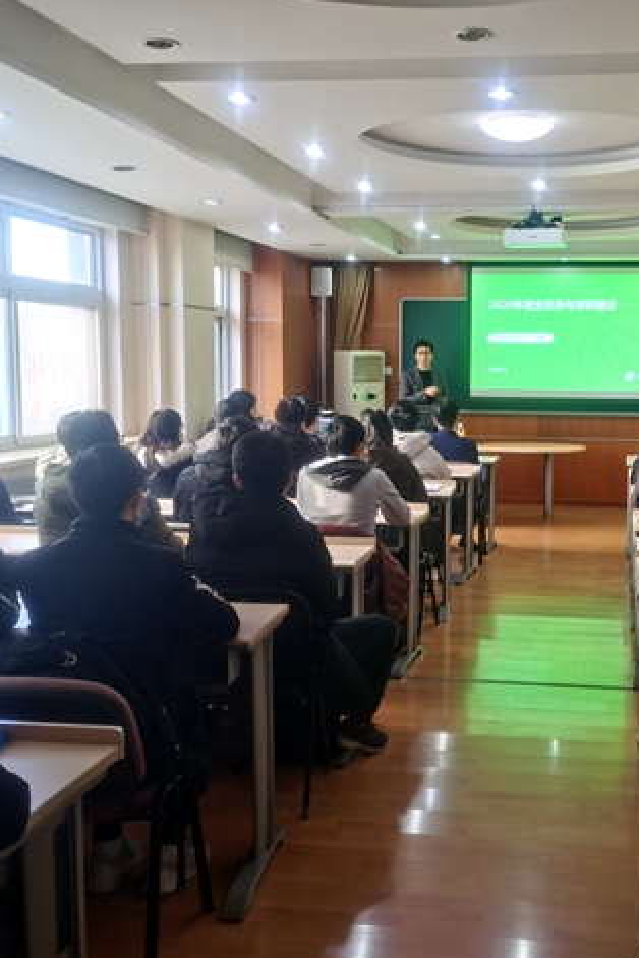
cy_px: 482
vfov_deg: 47.4
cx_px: 472
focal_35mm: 41
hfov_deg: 32.1
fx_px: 1092
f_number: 1.6
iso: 50
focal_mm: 5.56
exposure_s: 1/149
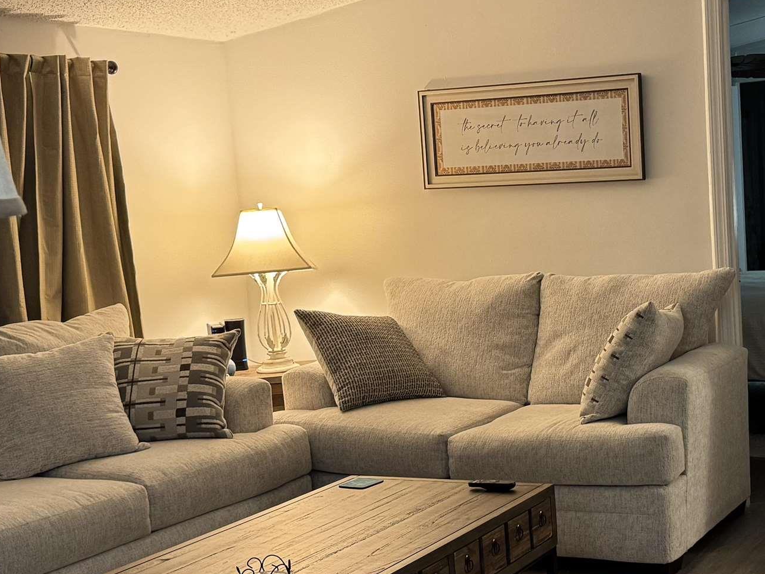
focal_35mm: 57
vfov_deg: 25.7
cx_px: 580
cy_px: 307
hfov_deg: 33.1
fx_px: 1260
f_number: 1.78
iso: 320
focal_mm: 6.76
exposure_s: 1/60
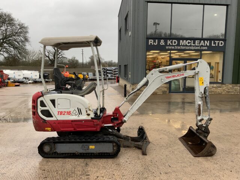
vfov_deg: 48.2
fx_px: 201
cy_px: 90
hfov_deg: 61.7
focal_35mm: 29
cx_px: 120
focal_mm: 3
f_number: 1.8
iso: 40
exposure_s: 1/122
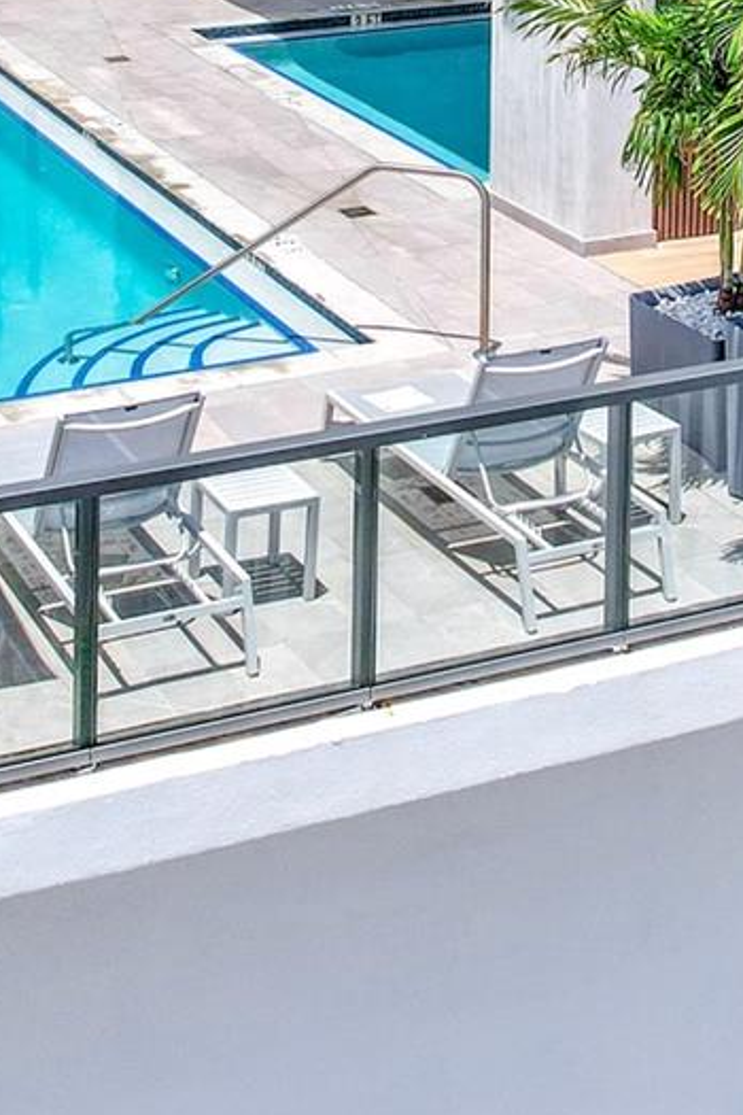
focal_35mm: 67
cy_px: 185
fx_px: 2074
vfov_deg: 29.2
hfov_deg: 19.9
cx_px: 664
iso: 110
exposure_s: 1/2500
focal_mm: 8.38
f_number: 2.8
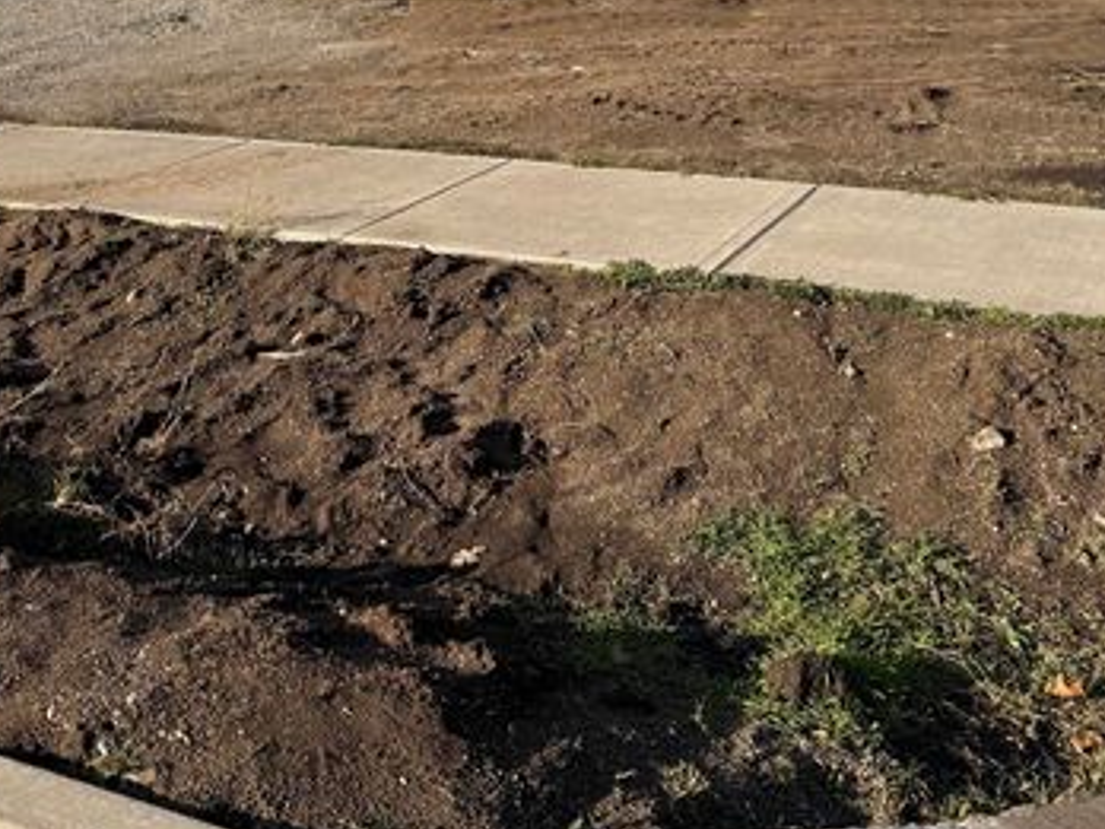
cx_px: 543
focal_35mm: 46
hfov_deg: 41.2
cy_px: -24
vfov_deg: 29.2
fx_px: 1468
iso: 80
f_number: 1.78
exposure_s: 1/3953
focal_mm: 6.76
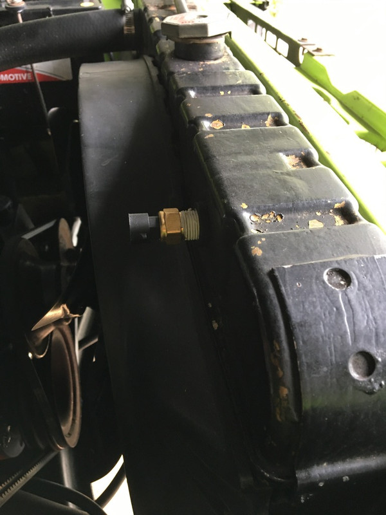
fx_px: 431
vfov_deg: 61.7
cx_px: 193
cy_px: 258
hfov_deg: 48.2
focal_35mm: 29
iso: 100
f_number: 2.2
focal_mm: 4.15
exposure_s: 1/30
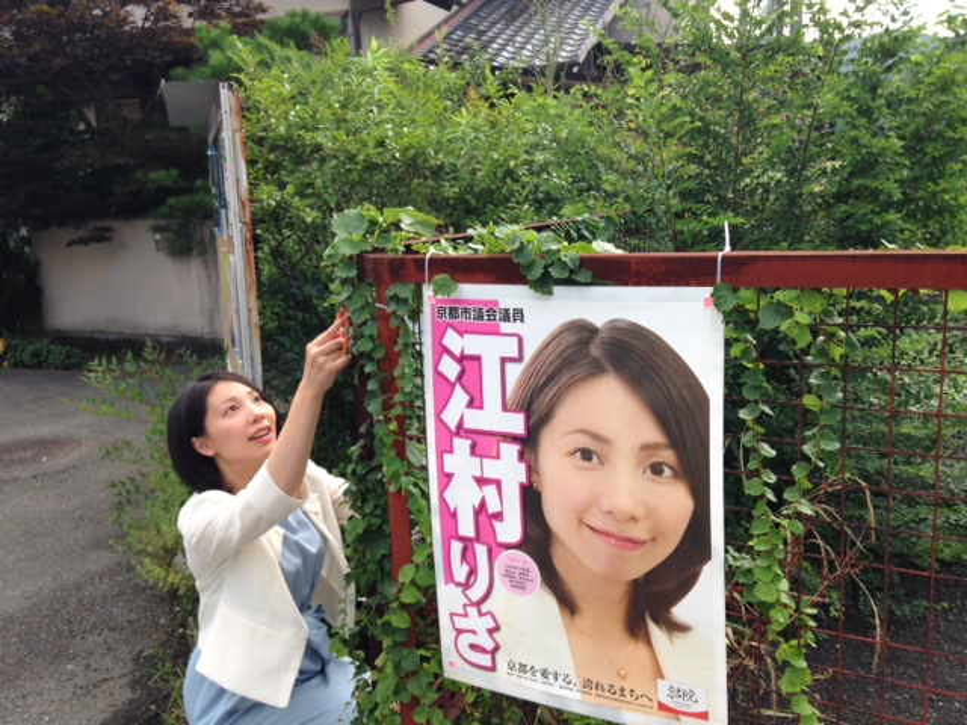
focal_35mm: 33
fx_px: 922
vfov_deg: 42.9
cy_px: 362
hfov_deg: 55.4
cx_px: 484
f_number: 2.4
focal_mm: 4.12
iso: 50
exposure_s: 1/384
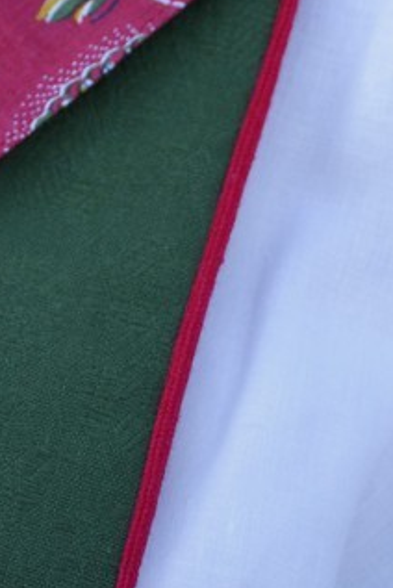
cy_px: -890
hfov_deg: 1.4
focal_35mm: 1008
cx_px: -338
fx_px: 16469
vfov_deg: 2.0
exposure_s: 1/250
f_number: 5.6
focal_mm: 200
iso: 400
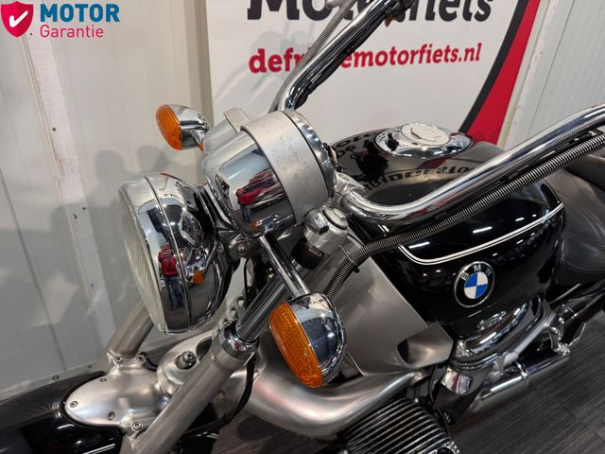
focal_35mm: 24
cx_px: 302
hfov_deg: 71.6
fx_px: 419
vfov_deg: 56.8
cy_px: 227
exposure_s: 1/50
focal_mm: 6.76
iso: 320
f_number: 1.78
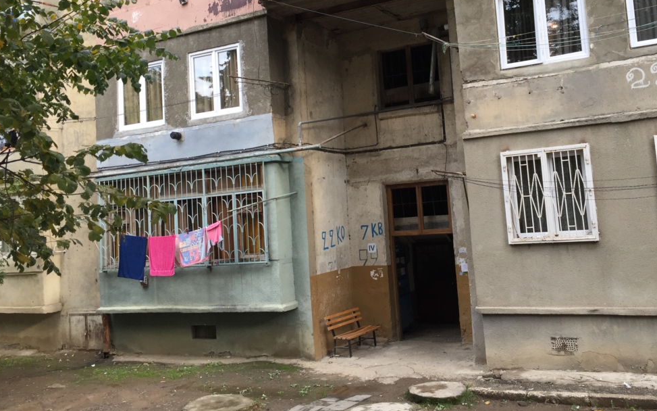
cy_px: 150
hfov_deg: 53.9
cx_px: 355
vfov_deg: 35.1
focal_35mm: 36
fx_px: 645
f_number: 2.2
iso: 50
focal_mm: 4.15
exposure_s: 1/100
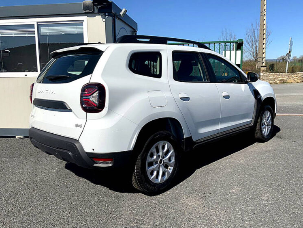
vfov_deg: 45.4
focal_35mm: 31
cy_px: 108
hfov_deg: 58.3
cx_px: 160
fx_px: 271
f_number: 1.8
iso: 20
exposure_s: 1/3788
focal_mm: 3
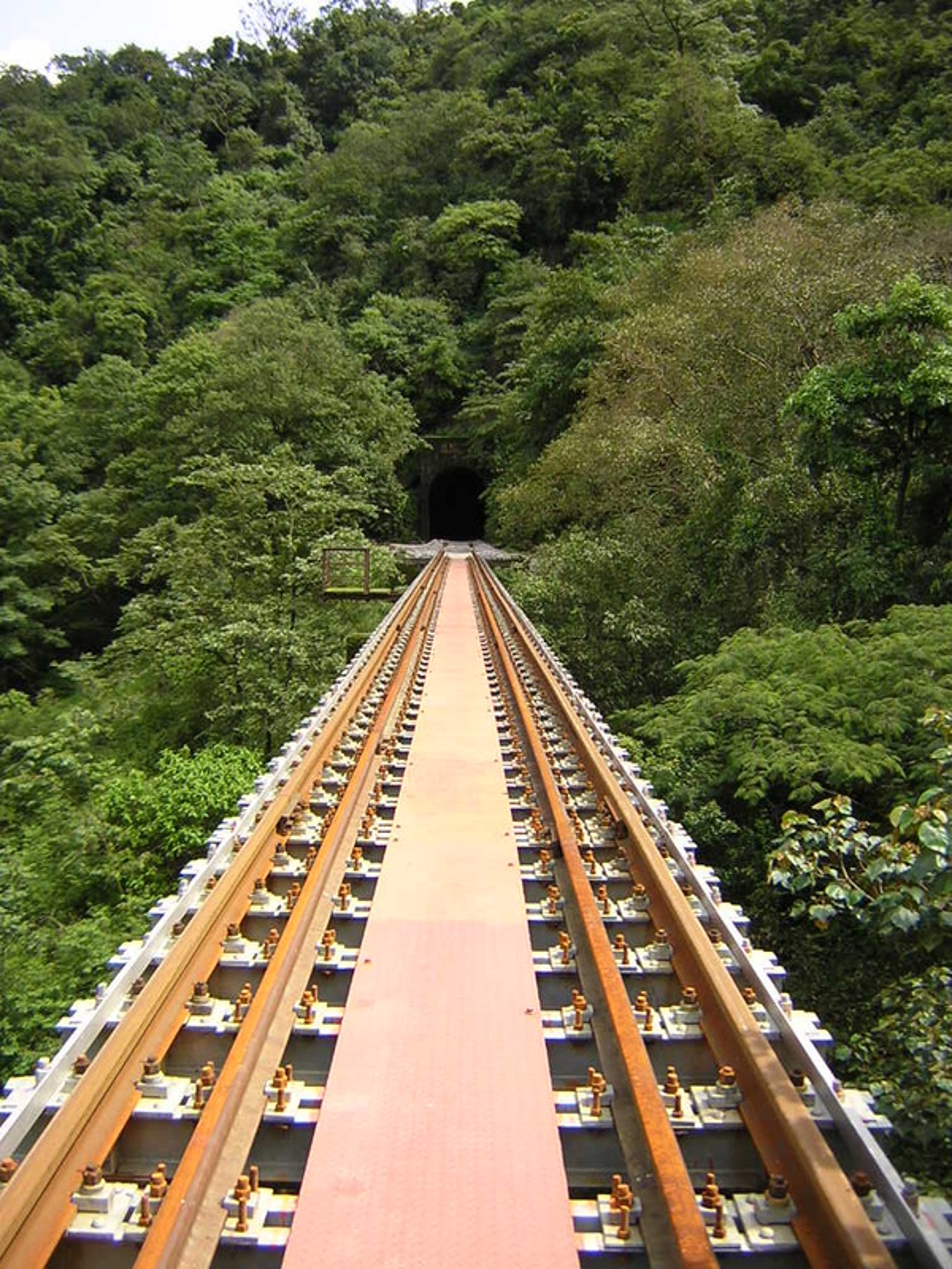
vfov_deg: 51.4
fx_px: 1320
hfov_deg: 39.7
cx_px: 476
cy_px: 634
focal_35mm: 36
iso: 100
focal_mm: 4.7
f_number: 2.6
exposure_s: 1/488
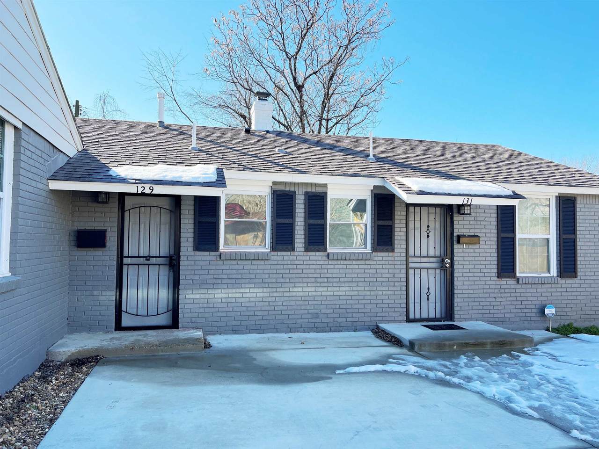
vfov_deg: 53.1
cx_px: 300
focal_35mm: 26
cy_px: 224
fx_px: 450
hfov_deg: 67.3
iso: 50
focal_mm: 5.7
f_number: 1.5
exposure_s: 1/1645
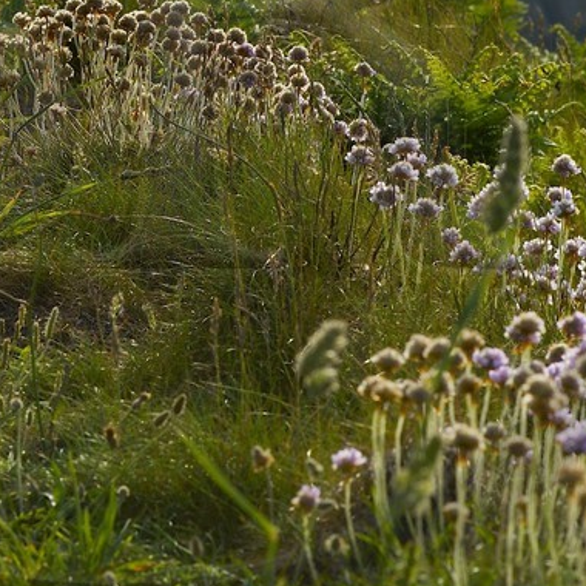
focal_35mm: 268
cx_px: 109
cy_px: 19
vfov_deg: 6.5
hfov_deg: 6.5
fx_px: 5133
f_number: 8
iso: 100
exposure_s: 1/400
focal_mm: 75
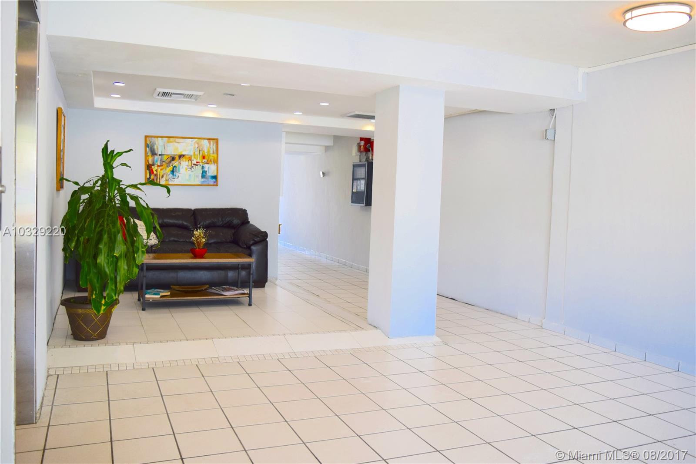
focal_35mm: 32
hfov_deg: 59.5
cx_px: 348
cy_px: 232
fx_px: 609
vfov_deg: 41.7
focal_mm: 21
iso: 400
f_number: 4.5
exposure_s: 1/80
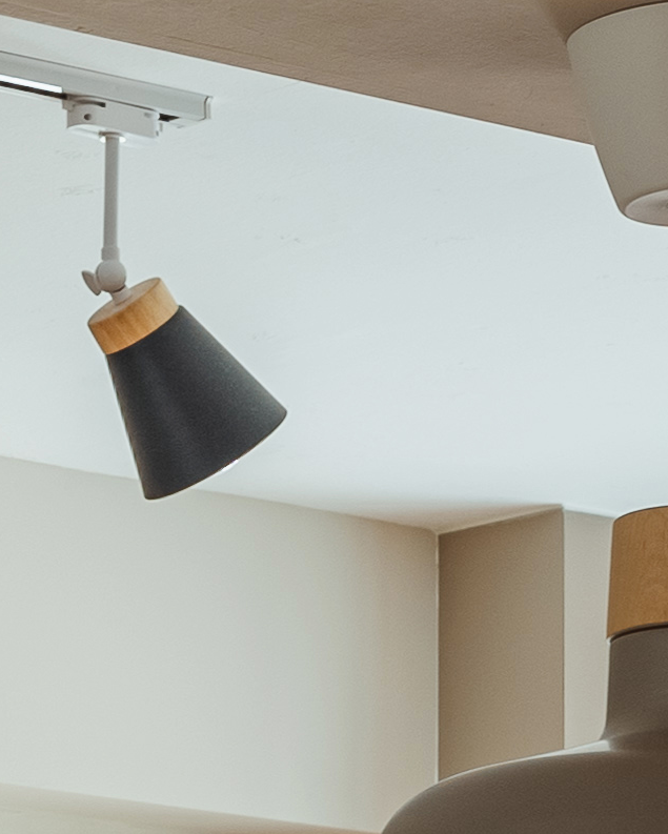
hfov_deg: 5.4
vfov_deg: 6.5
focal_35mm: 285
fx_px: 7039
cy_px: 1884
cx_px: -170
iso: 100
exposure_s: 1/30
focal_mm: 40
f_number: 9
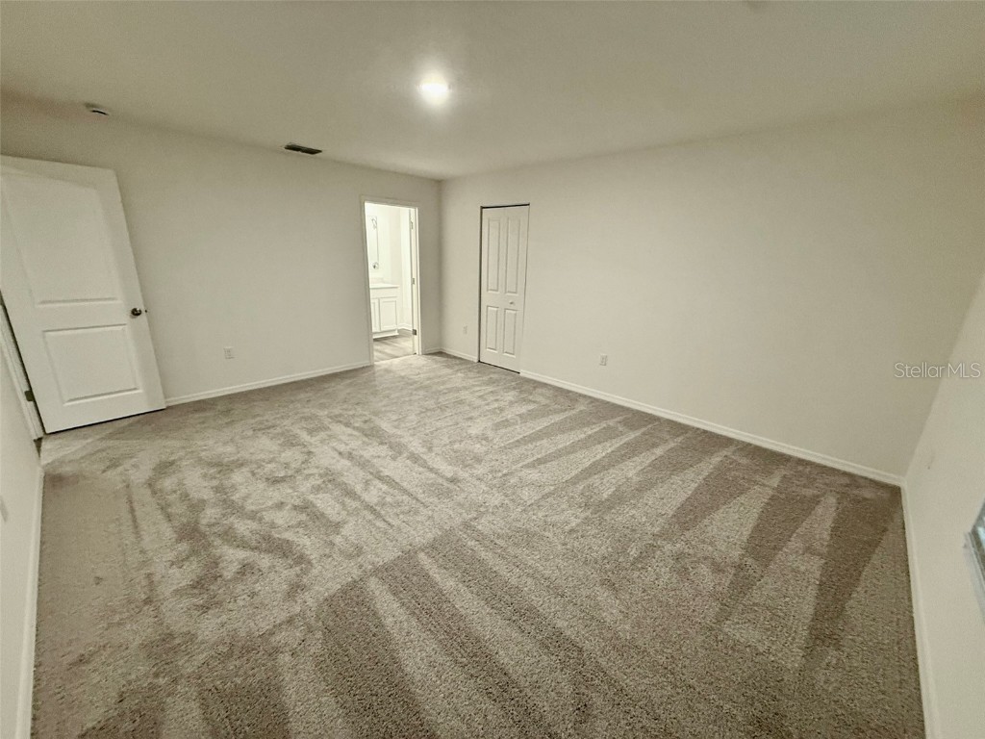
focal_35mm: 14
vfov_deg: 85.7
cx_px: 492
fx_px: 398
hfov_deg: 102.1
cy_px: 370
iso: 320
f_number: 2.2
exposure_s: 1/60
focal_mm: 2.22
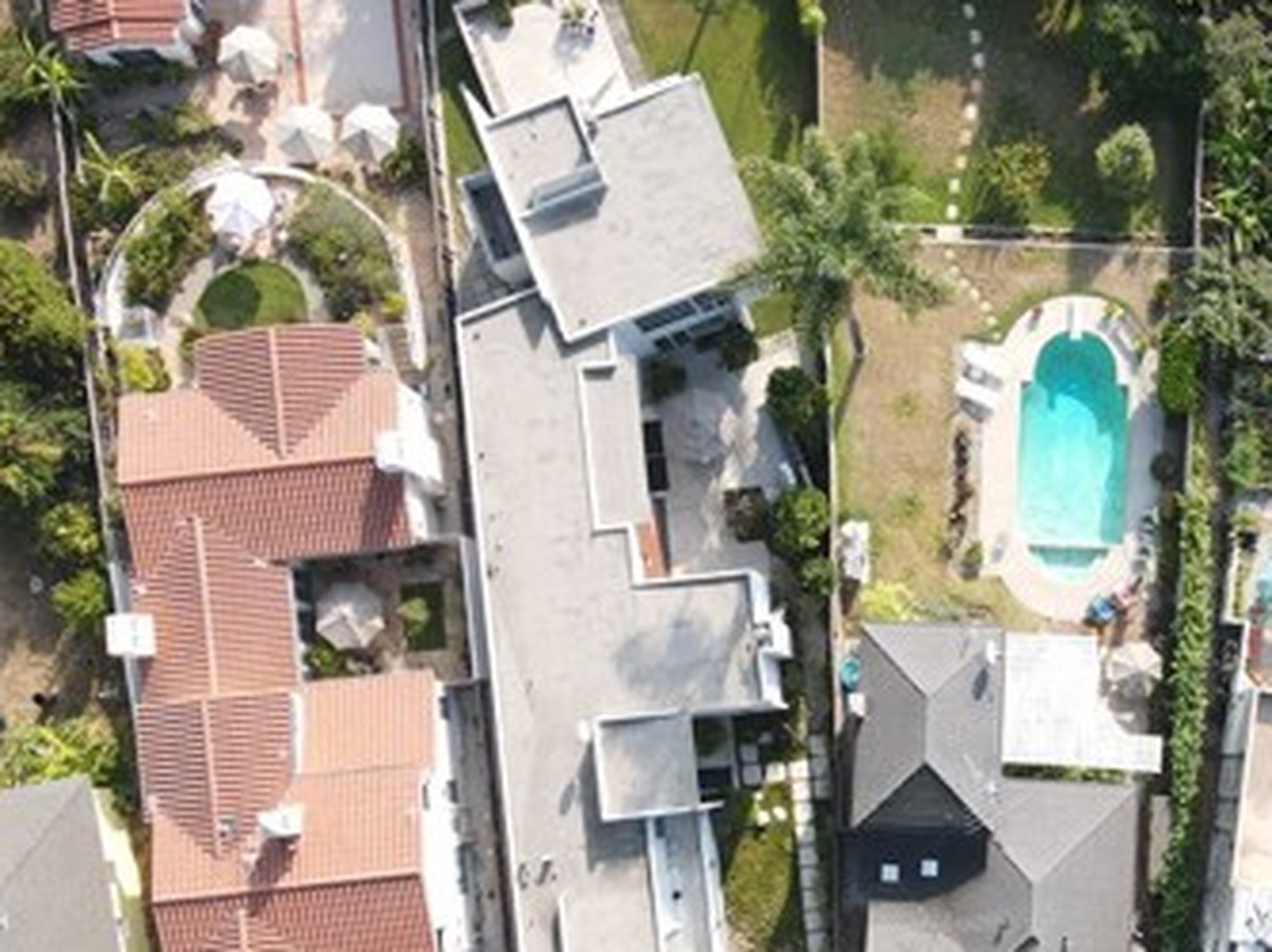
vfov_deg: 30.9
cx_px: 1002
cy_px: 724
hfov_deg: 39.8
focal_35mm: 46
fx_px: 1689
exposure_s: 1/180
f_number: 2.8
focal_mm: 4.5
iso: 100
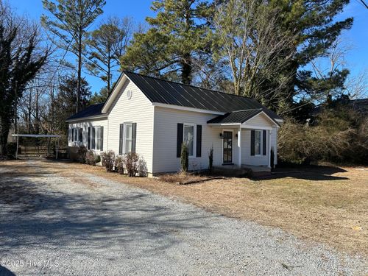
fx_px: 255
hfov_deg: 71.6
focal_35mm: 24
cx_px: 184
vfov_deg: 56.8
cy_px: 138
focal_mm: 6.86
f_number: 1.78
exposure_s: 1/3155
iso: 80
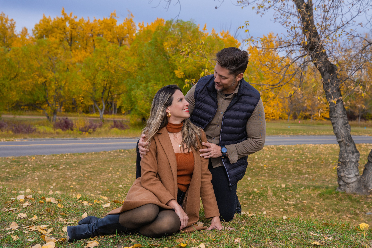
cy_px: 124
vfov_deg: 26.4
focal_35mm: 51
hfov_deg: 38.8
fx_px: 528
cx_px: 186
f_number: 5.6
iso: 320
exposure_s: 1/1250
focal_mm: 51.1
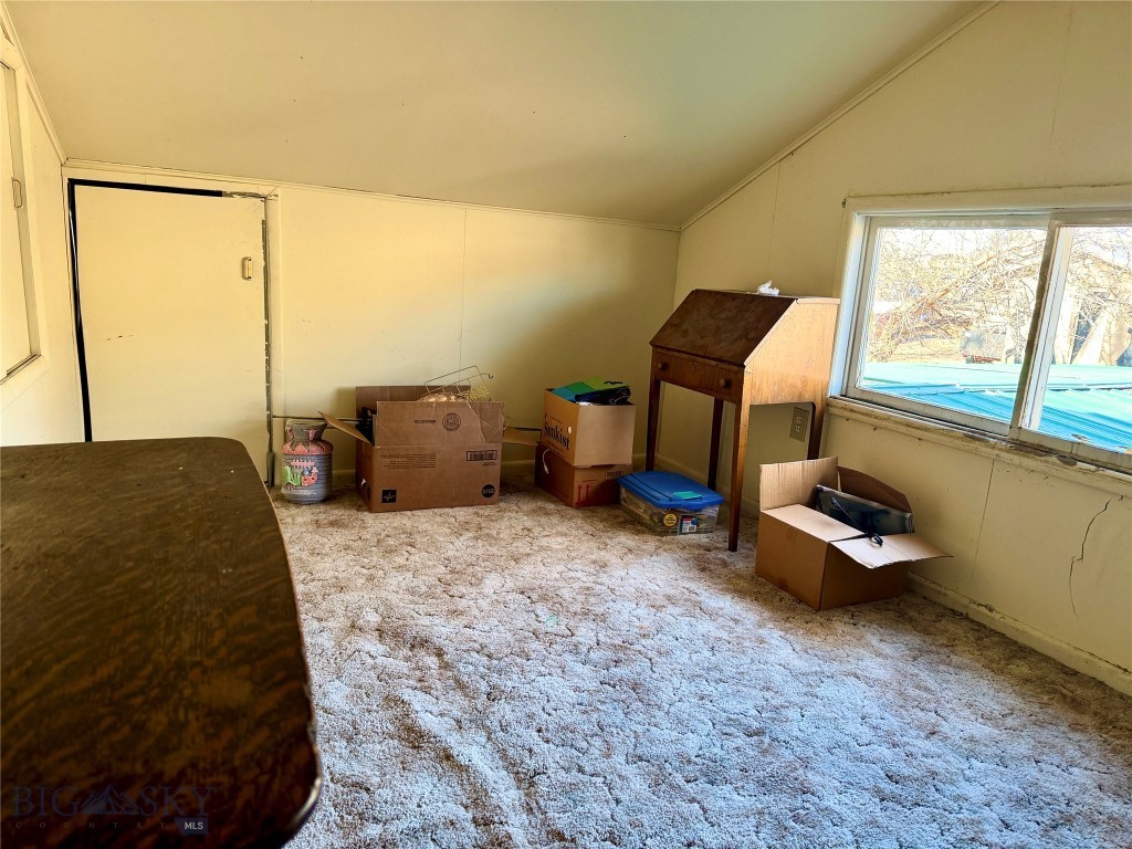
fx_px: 785
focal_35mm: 24
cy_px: 424
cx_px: 566
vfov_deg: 56.8
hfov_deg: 71.6
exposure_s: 1/121
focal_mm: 6.76
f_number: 1.78
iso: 200
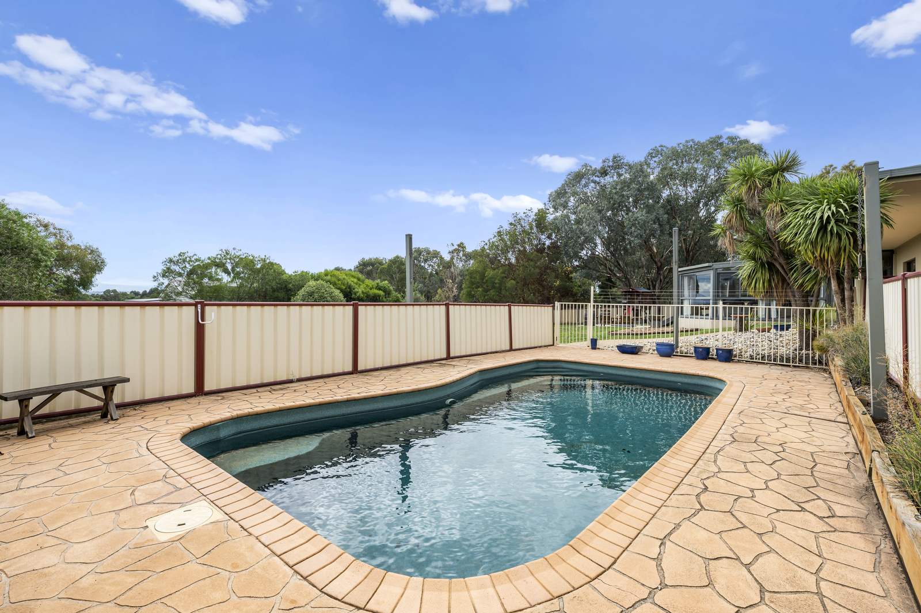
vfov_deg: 73.7
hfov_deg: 96.8
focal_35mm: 16
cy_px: 306
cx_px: 460
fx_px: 409
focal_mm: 16
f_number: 9
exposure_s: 1/400
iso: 200
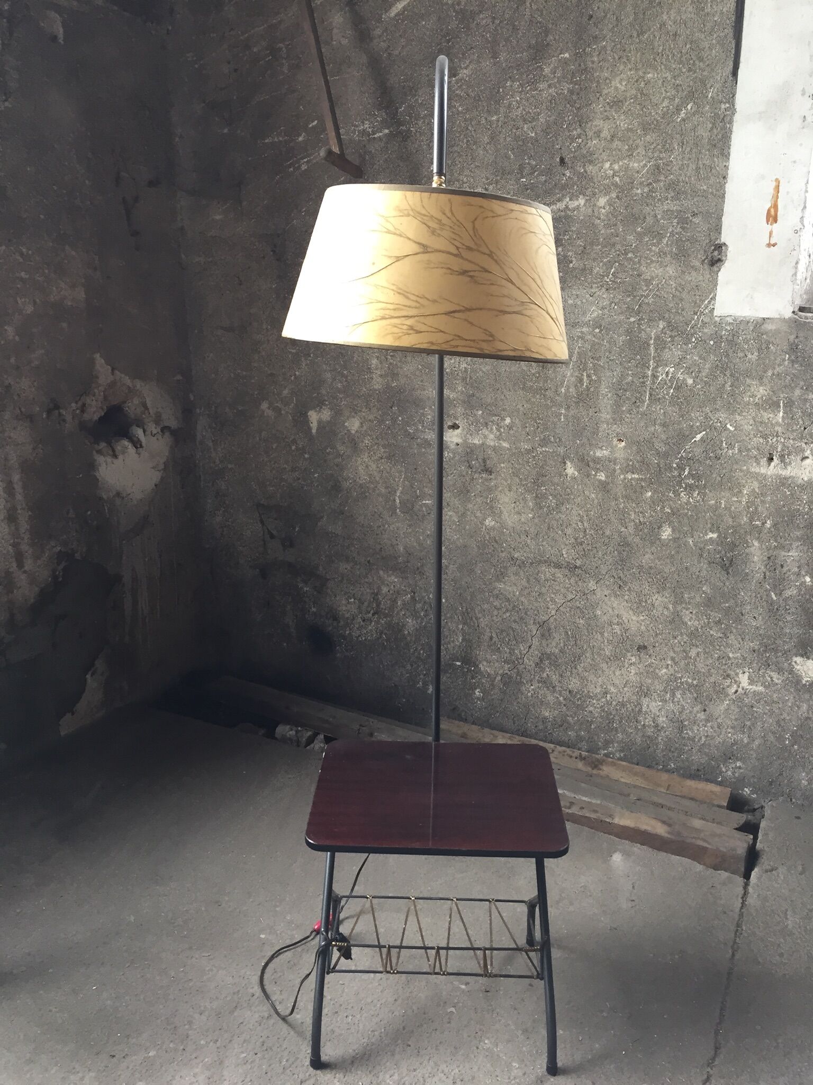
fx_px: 908
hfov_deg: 48.2
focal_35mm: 29
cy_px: 542
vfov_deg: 61.7
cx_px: 406
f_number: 2.2
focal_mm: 4.15
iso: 80
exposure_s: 1/33
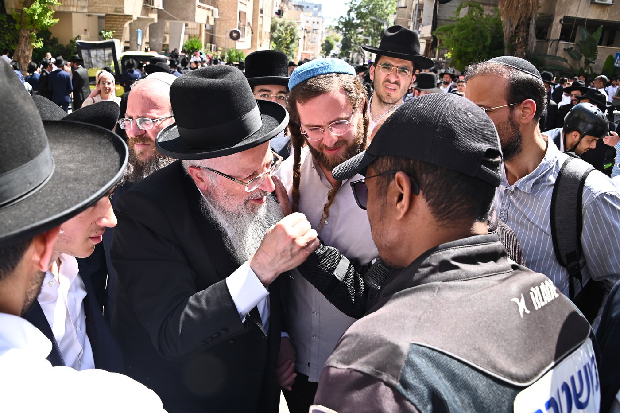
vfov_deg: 46.4
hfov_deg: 65.5
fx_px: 482
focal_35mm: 28
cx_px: 310
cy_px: 206
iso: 320
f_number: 8
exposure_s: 1/200
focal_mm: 28
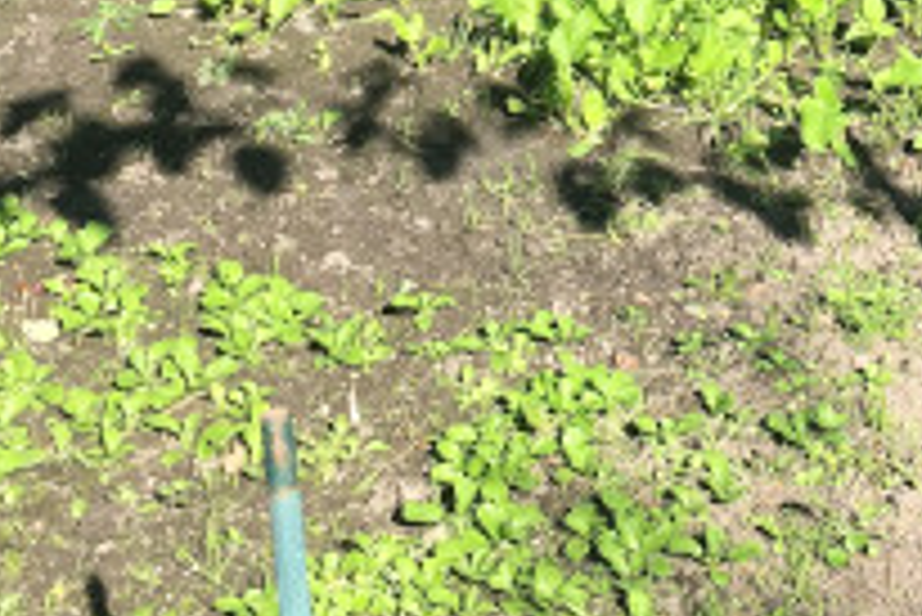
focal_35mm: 106
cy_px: -351
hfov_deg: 18.8
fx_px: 2717
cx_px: 891
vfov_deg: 12.2
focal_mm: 4.15
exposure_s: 1/732
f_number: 2.2
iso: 25
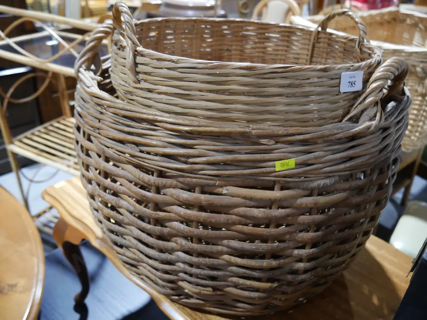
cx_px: 214
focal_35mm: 28
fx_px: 346
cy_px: 160
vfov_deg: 49.8
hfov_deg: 63.4
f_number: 3.5
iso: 1000
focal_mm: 14
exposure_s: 1/60
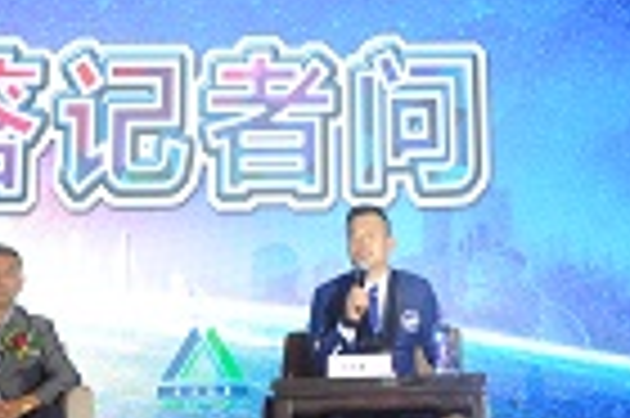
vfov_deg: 16.2
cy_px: 52
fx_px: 1451
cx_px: 461
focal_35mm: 83
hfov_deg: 24.3
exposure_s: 1/25
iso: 400
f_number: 5
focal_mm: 18
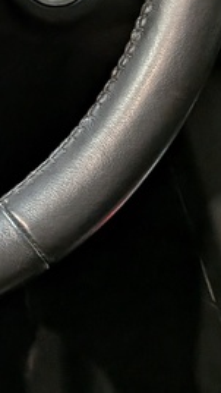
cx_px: -211
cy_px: -87
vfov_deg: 20.0
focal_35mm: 100
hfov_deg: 11.1
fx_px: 1040
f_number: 1.7
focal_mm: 4.53
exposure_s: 1/33.3
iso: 63
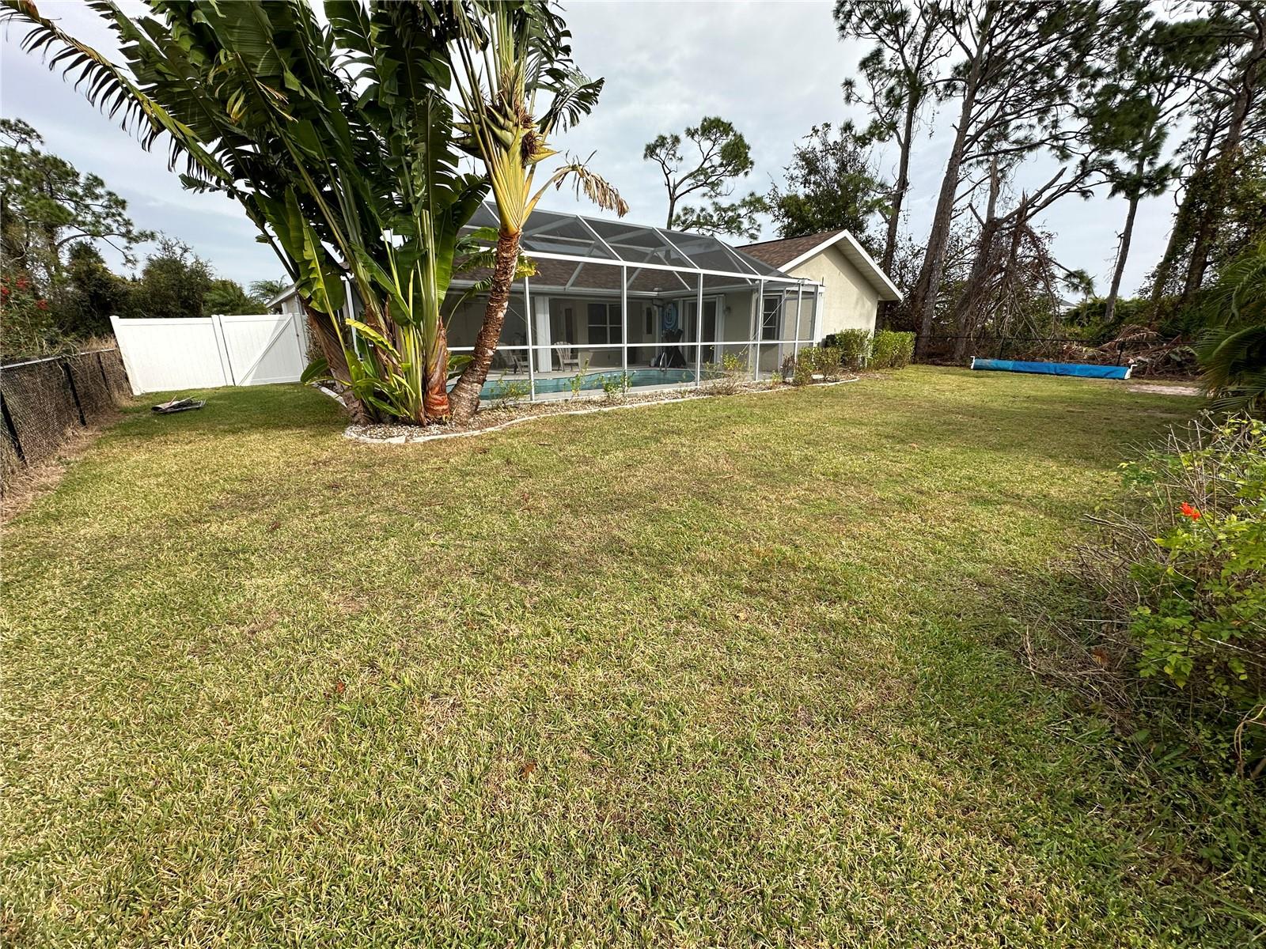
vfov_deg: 85.7
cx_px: 633
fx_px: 512
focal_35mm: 14
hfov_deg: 102.1
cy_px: 474
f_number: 2.2
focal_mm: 2.22
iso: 40
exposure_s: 1/932
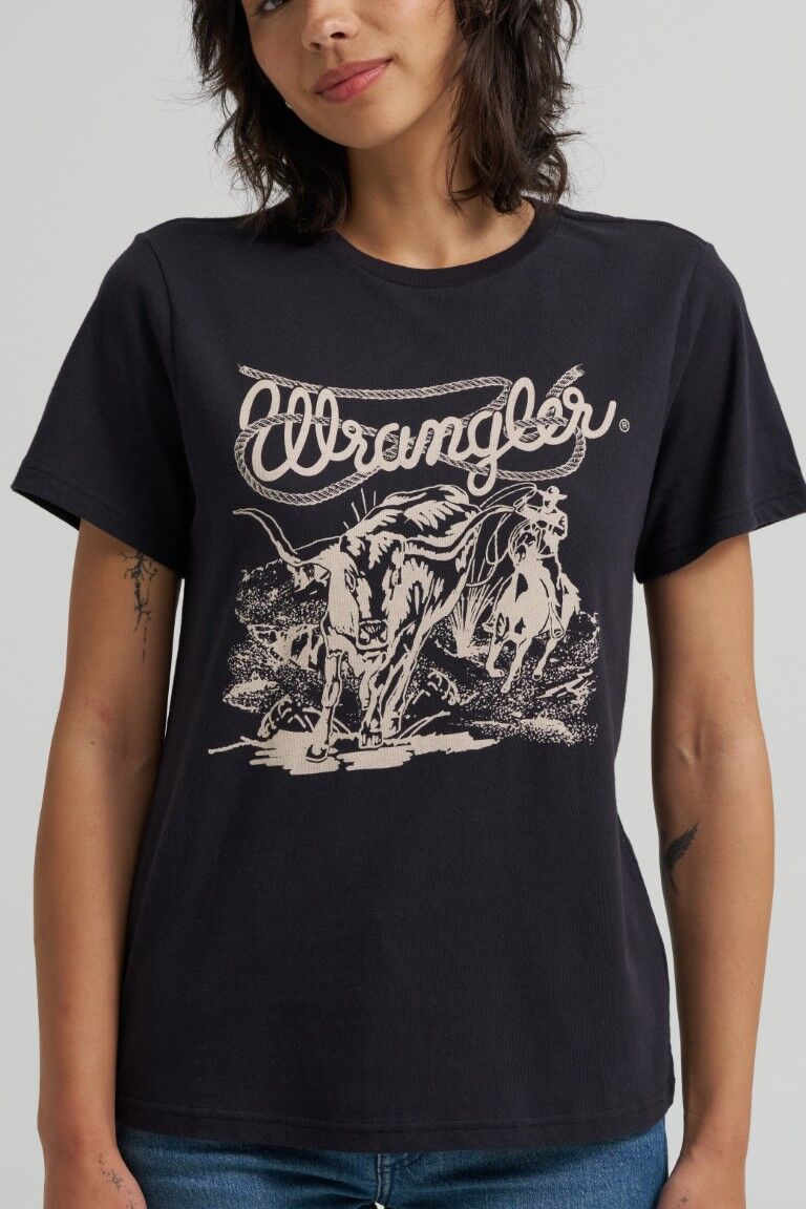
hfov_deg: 11.1
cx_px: 403
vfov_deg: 16.5
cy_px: 604
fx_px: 4164
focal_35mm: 124
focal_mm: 83
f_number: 8
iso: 250
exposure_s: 1/160
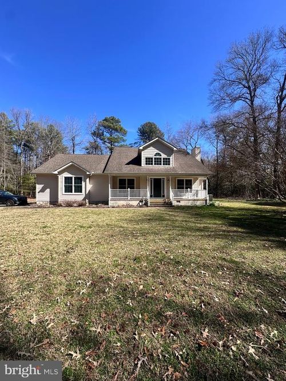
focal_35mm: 14
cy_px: 190
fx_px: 154
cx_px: 143
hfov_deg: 85.7
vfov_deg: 102.1
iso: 40
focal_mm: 2.22
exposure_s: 1/1208
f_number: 2.2
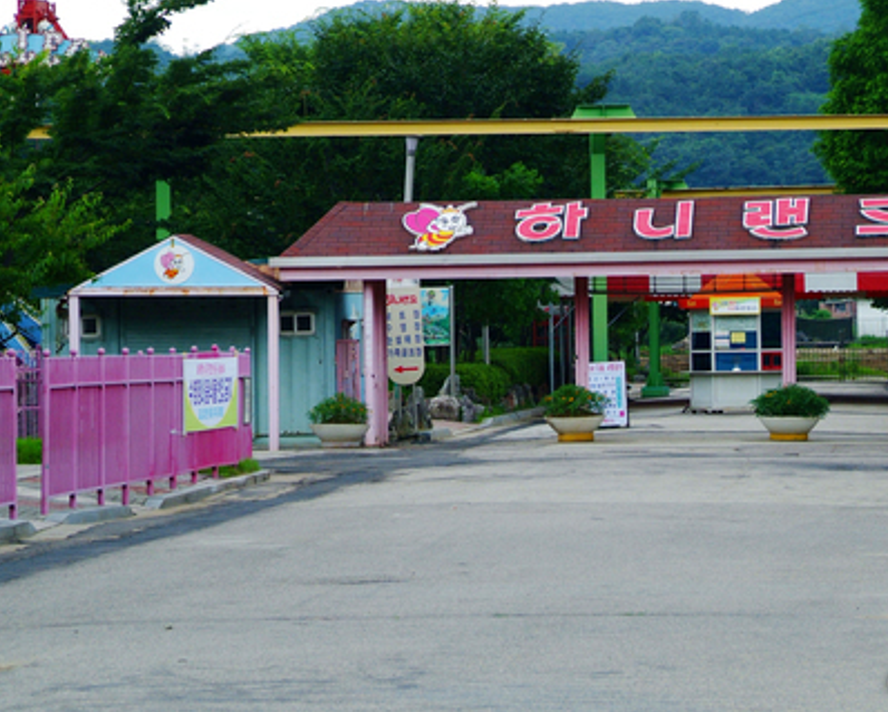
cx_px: 476
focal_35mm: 211
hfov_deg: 9.1
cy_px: 266
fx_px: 5549
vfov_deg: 7.3
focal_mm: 85
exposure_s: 1/125
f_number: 5.6
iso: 160
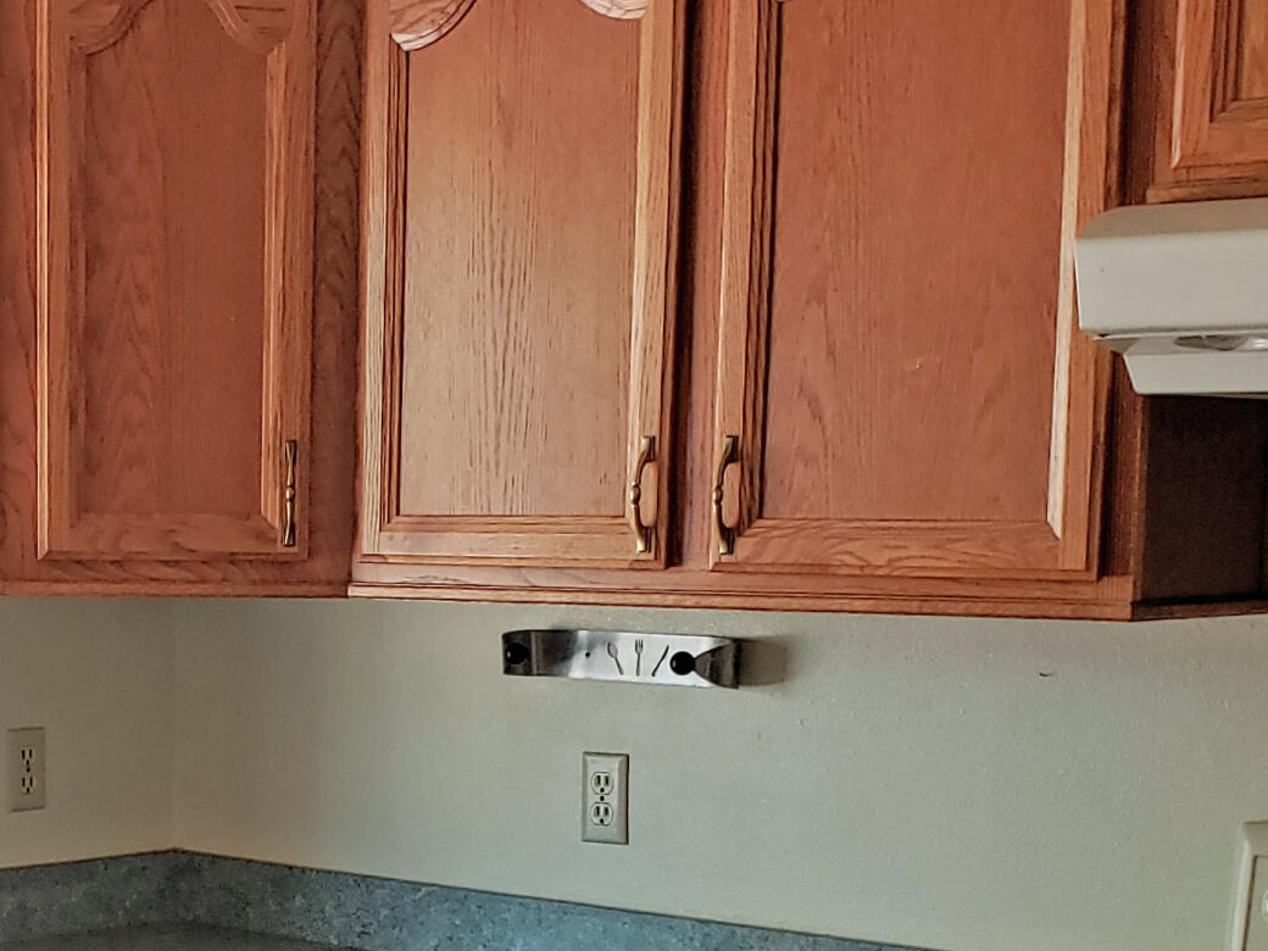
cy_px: 846
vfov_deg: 19.3
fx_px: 2747
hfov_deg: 25.2
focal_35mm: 75
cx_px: 122
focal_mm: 4.3
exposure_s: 1/35
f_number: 2.4
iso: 160
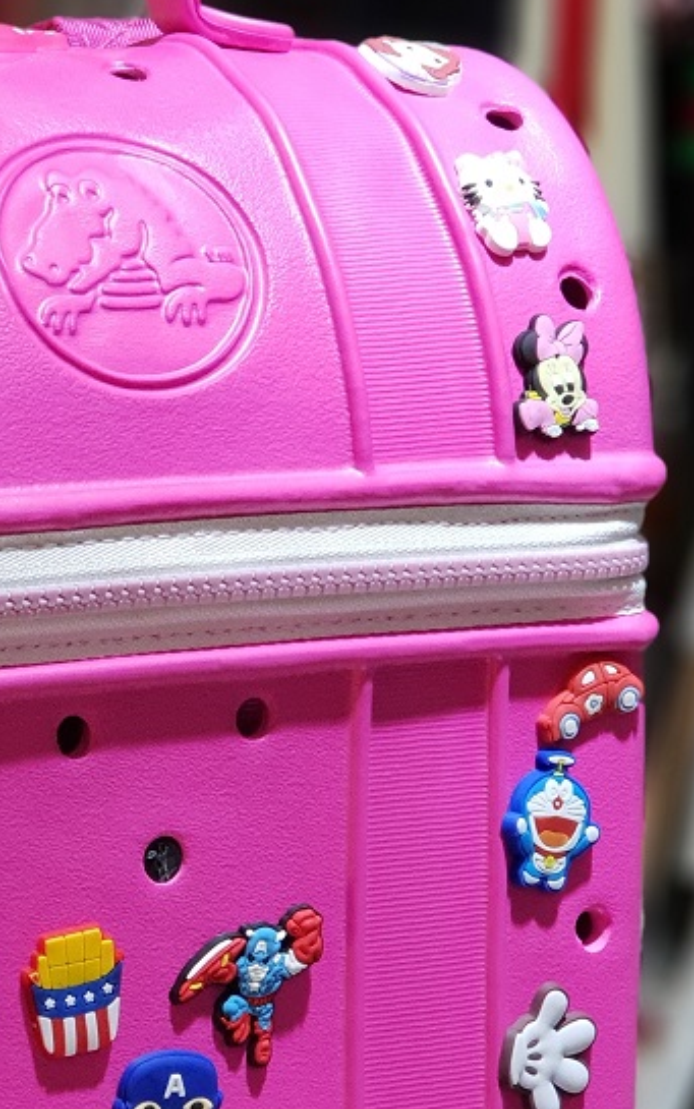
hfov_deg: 10.8
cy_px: 653
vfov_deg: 17.4
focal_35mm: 120
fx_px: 3629
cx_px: -8
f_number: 2.4
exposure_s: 1/30
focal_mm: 6
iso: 200
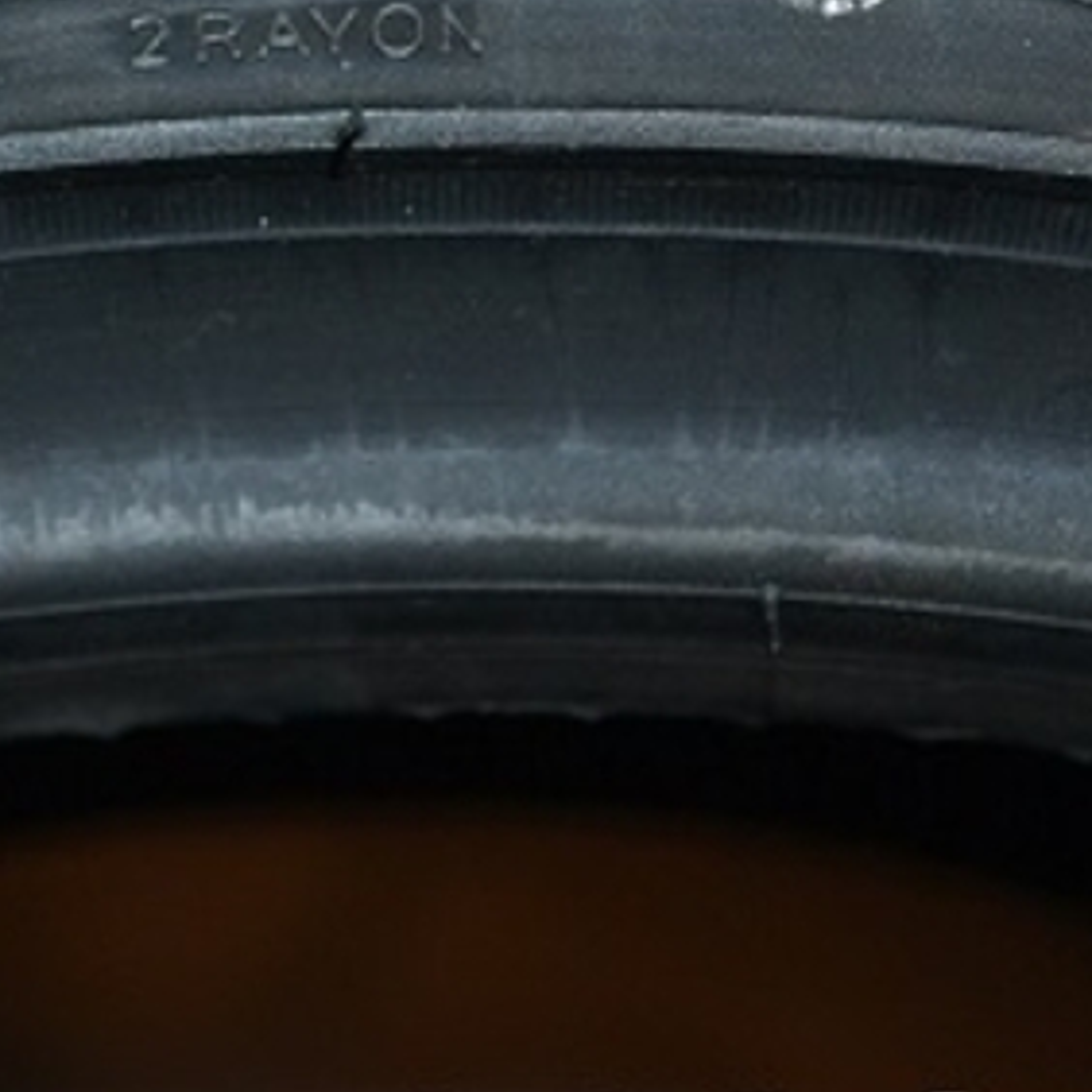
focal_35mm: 130
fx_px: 4640
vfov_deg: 13.4
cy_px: 207
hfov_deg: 13.3
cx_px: 186
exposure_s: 1/60
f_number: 5
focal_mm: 36
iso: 500
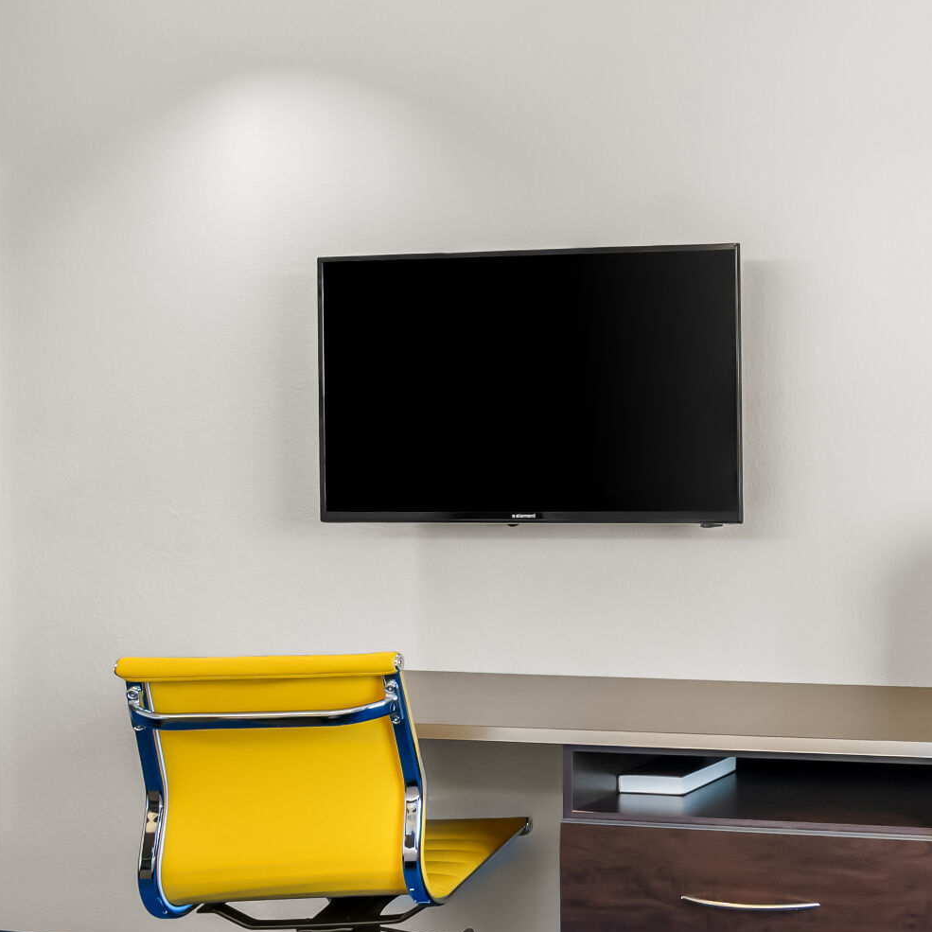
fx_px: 1380
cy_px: 467
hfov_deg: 29.7
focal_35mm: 45
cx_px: 1218
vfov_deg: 37.3
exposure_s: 1/20
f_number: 8
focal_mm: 17.5
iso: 4500
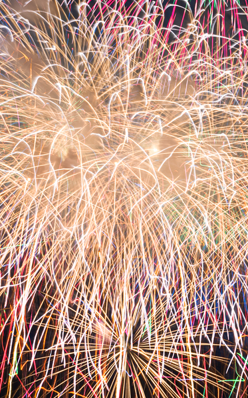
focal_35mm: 82
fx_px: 887
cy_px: 147
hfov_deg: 15.9
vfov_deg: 25.1
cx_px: 165
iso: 100
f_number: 13
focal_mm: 24
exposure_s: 4.8
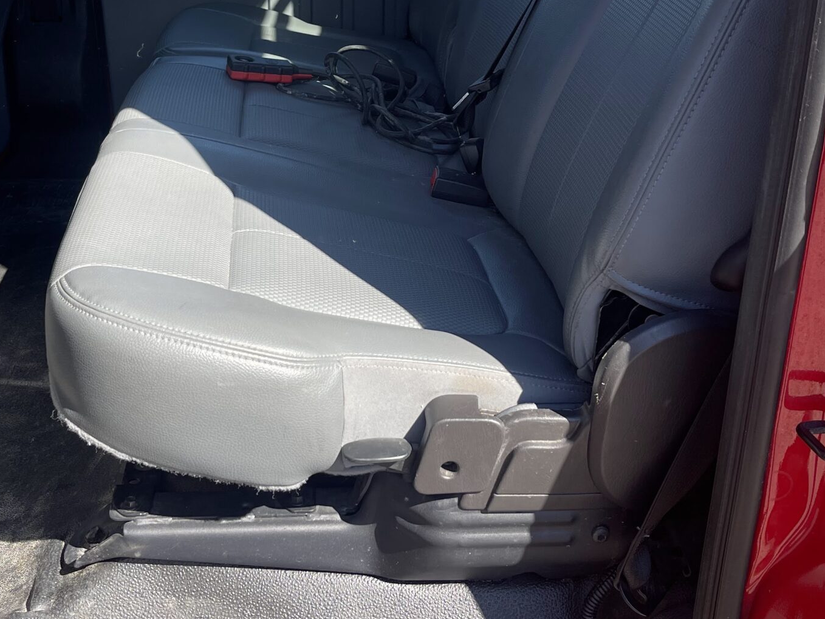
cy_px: 220
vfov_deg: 29.5
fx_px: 1168
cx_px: 341
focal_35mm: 49
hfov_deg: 38.8
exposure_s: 1/775
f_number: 1.6
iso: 32
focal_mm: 5.1
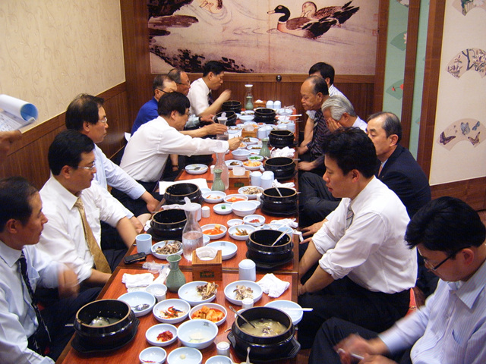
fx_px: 519
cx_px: 243
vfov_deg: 38.7
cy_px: 182
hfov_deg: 50.1
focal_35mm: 37
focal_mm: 6.2
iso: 141
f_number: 2.9
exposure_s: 1/8
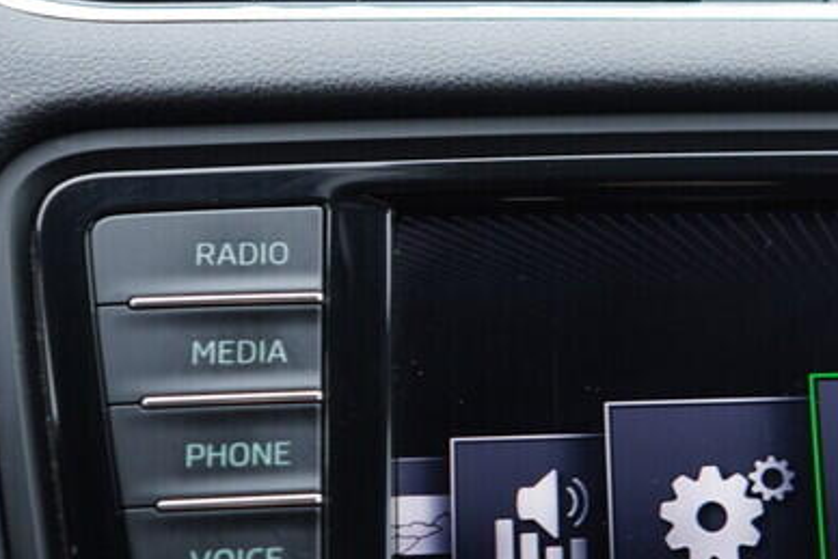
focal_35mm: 95
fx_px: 2212
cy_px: 243
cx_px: 909
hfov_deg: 20.5
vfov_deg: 14.4
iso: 200
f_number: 2.8
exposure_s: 1/40
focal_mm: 24
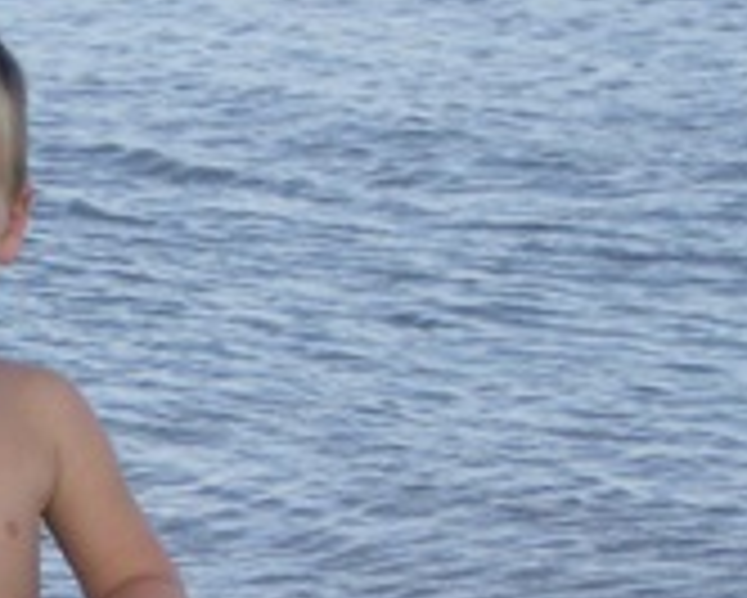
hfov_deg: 6.1
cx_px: -180
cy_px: 917
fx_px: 7012
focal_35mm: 317
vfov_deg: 4.8
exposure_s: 1/445
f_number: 4.2
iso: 100
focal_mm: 14.1
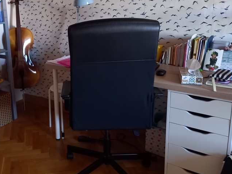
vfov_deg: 35.9
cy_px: 72
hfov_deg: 44.9
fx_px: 268
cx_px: 53
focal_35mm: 40
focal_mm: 4.65
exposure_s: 1/25
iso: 500
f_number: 1.8
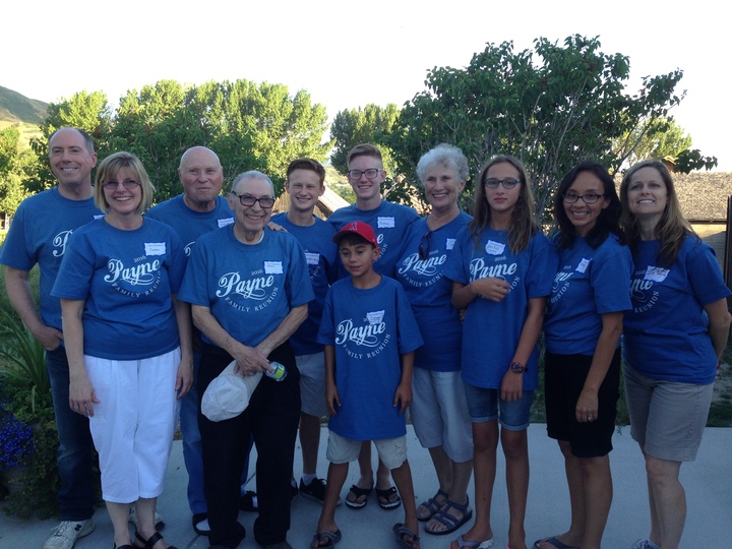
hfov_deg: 55.4
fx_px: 698
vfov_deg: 42.9
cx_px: 366
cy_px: 274
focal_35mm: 33
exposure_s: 1/155
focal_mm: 4.12
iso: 50
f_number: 2.4
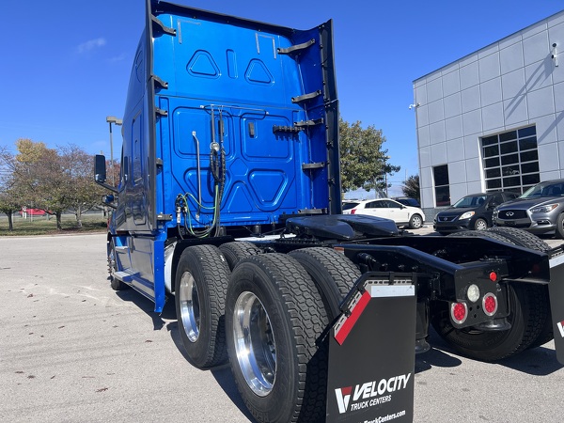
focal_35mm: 26
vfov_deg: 53.1
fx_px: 424
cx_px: 282
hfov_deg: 67.3
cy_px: 212
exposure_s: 1/3165
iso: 50
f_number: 1.5
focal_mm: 5.7
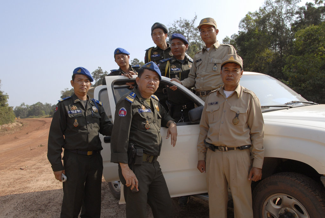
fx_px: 434
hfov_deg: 41.1
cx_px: 162
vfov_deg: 28.1
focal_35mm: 48
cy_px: 109
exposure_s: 1/640
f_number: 5.6
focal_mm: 32
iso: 200
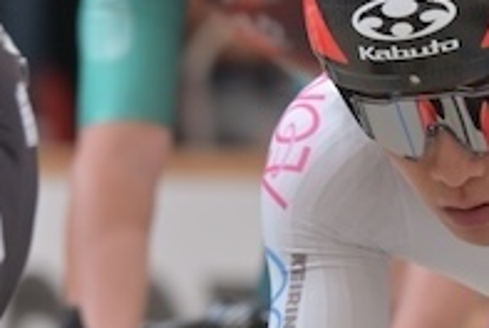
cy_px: 471
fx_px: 18188
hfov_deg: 1.5
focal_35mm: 1337
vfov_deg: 1.0
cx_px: 576
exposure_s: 1/500
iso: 1000
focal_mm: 330
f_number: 7.1
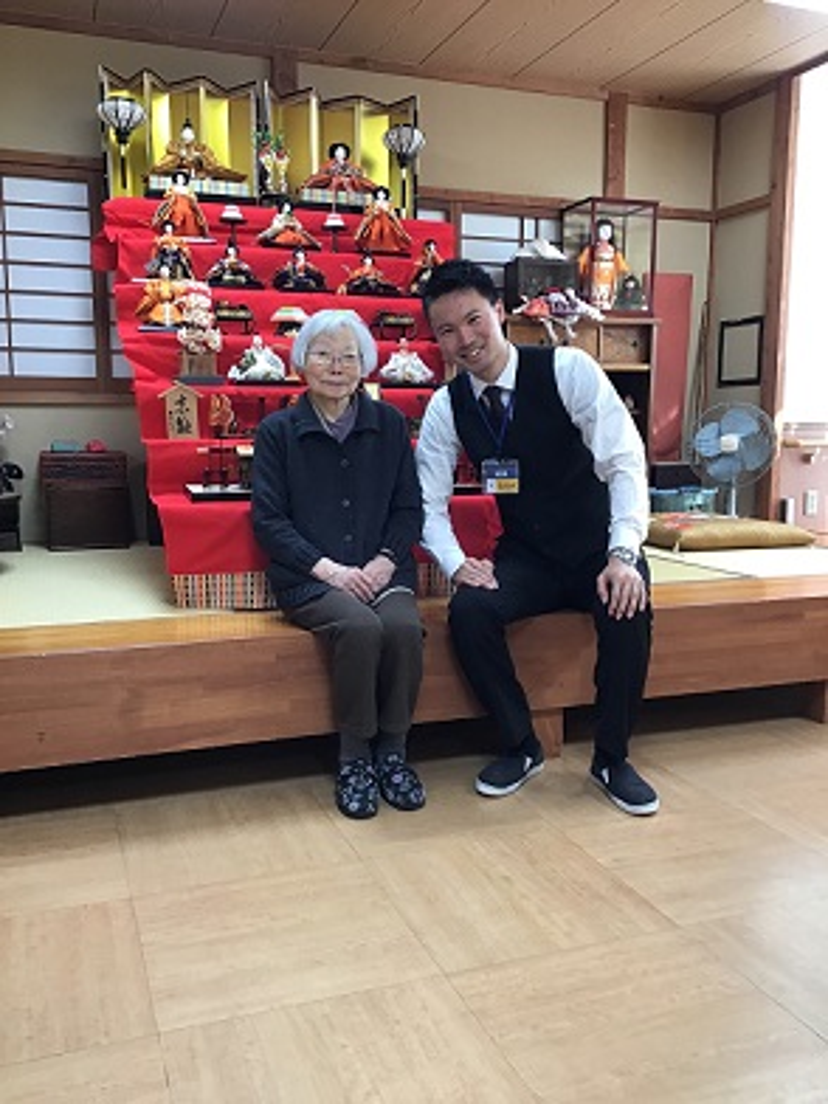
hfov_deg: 45.4
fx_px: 989
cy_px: 552
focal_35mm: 31
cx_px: 414
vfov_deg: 58.4
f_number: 2.4
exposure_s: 1/30
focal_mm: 3.3
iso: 50
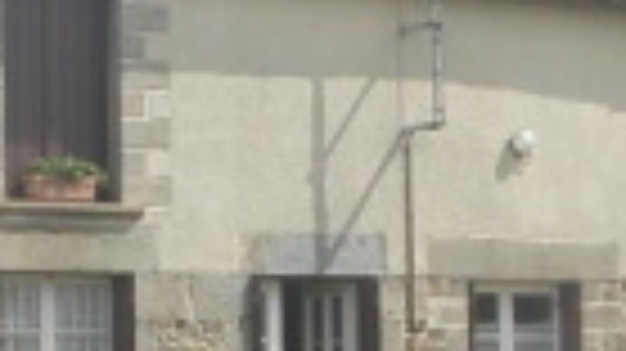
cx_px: 396
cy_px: 166
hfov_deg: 8.4
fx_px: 4247
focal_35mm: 256
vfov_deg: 4.7
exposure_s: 1/255
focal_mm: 10
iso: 100
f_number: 7.2
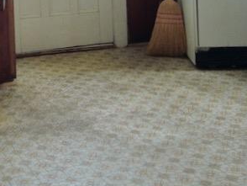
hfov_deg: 21.8
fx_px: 621
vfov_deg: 15.3
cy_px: -117
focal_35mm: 87
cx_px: 13
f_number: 1.8
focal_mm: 4.4
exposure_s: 1/15
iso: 200
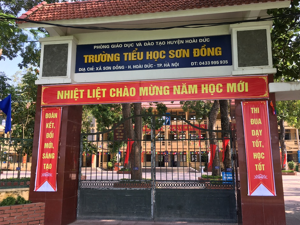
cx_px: 156
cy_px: 115
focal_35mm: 31
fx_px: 269
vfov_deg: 45.4
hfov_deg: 58.3
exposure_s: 1/263
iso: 25
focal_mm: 4.15
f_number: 2.2
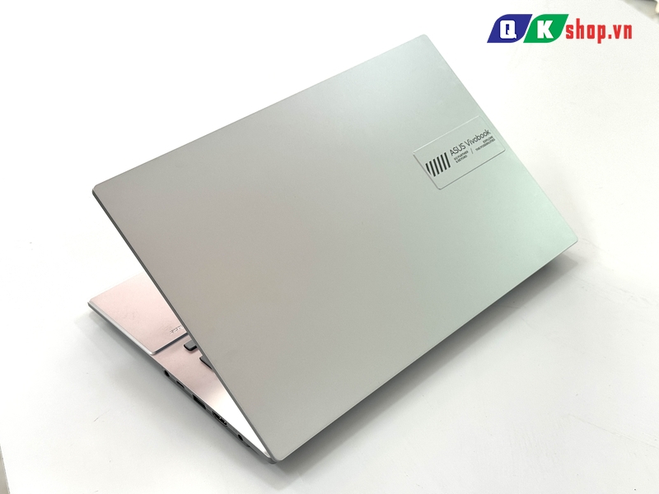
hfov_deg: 39.7
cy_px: 247
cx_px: 330
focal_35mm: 48
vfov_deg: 30.3
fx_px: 914
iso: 64
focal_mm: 6.76
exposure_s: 1/282
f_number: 1.78
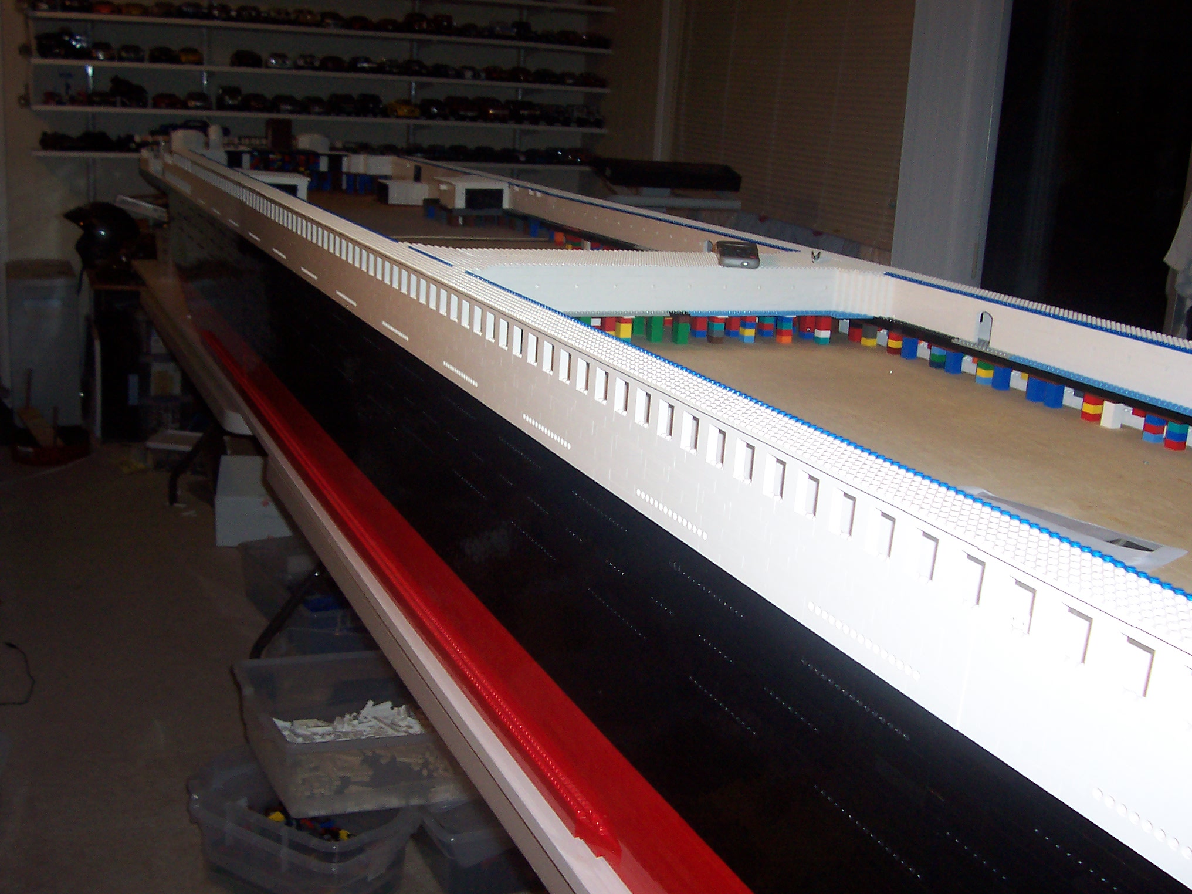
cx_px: 596
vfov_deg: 38.7
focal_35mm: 37
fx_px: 1274
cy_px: 447
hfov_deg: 50.1
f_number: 2.8
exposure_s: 1/60
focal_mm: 5.6
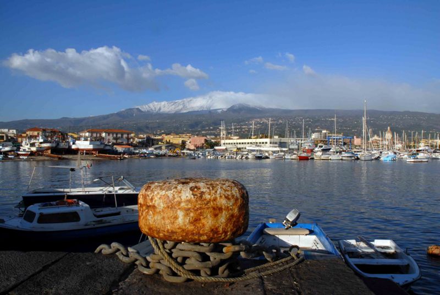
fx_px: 330
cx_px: 220
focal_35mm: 27
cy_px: 148
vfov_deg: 48.1
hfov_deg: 67.3
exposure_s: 1/60
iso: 100
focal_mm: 18
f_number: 22
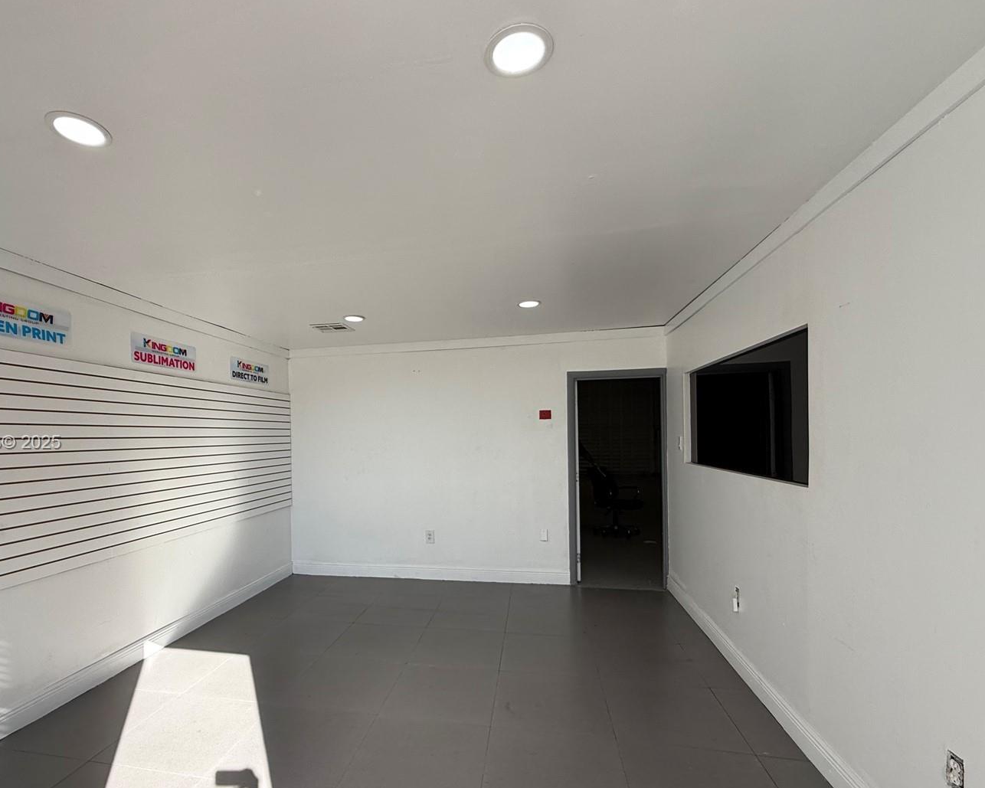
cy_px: 443
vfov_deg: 76.6
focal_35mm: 17
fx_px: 496
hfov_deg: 89.3
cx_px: 435
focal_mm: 2.22
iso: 50
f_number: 2.2
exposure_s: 1/288
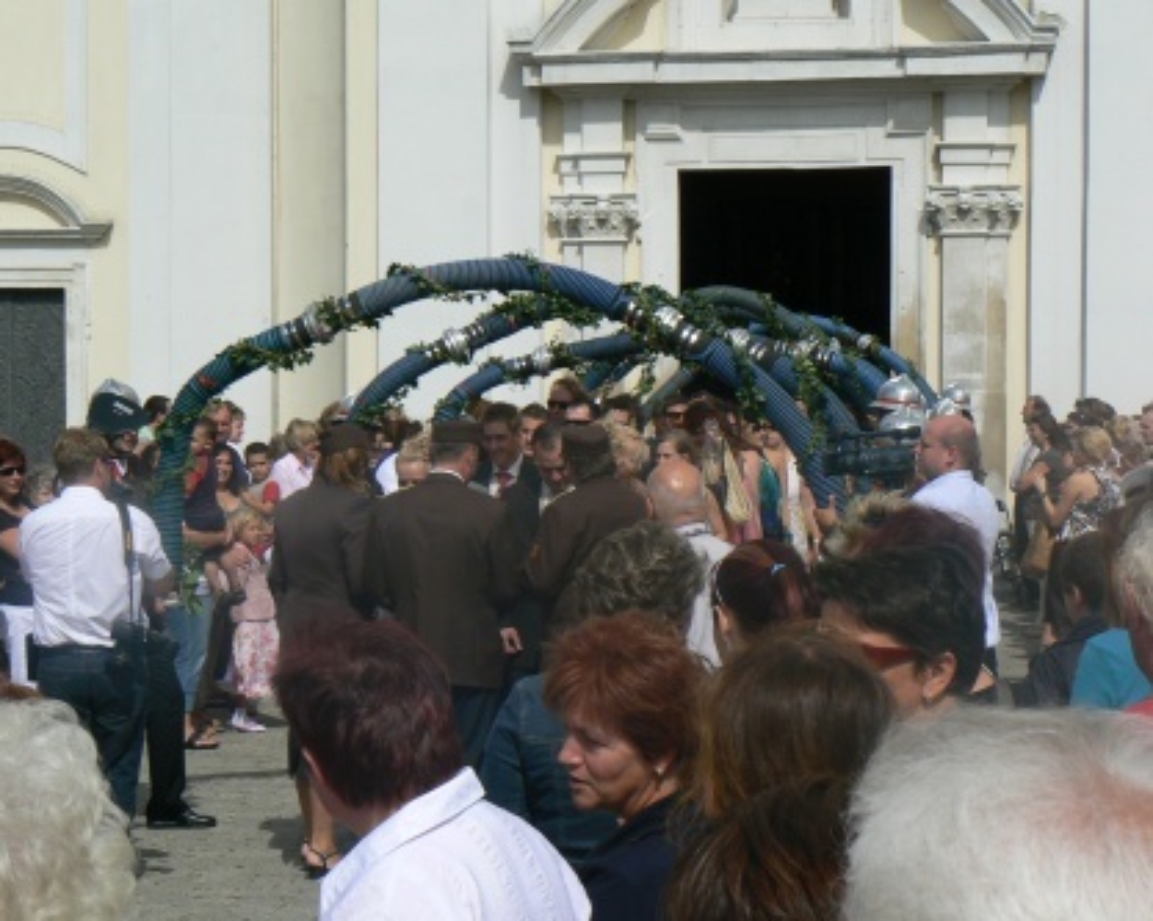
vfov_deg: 17.4
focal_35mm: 88
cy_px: 443
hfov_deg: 21.7
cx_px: 506
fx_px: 3001
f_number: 8
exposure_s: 1/640
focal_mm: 13.4
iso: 80
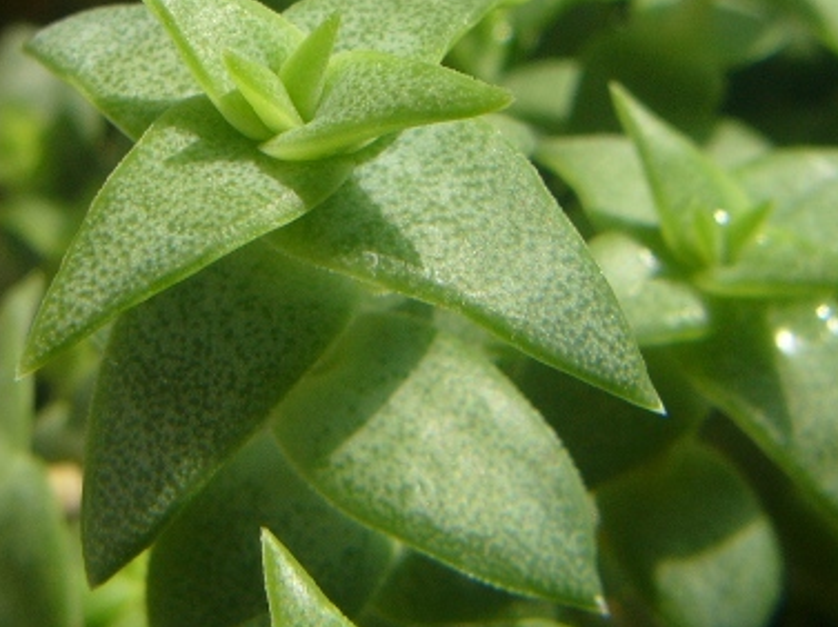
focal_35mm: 62
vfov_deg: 23.6
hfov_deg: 31.2
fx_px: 1499
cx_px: 377
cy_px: 249
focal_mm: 5.8
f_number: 8
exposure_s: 1/100
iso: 50
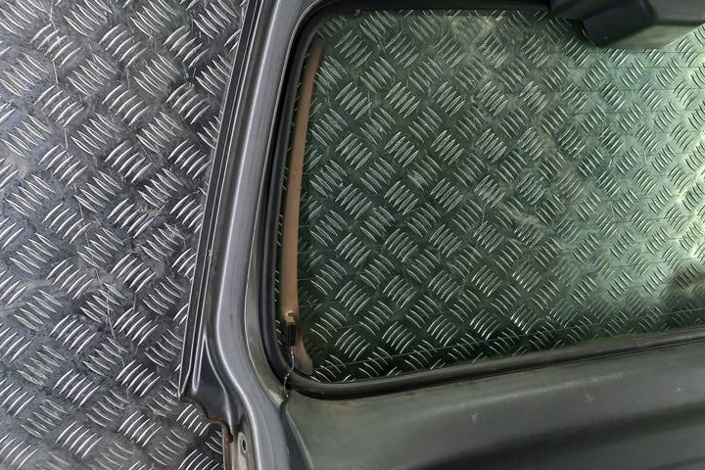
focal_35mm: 37
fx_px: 725
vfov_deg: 35.6
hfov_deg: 51.7
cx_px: 404
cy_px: 157
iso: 50
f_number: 1.8
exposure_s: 1/50
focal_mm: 4.6
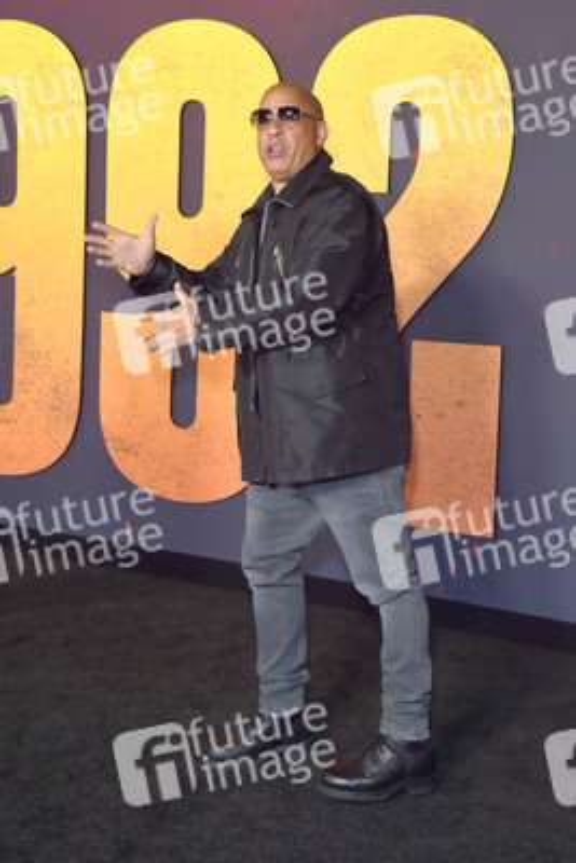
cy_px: 432
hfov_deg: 26.0
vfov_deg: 38.2
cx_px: 288
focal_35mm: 52
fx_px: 1247
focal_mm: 52
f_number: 6.3
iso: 640
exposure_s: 1/250
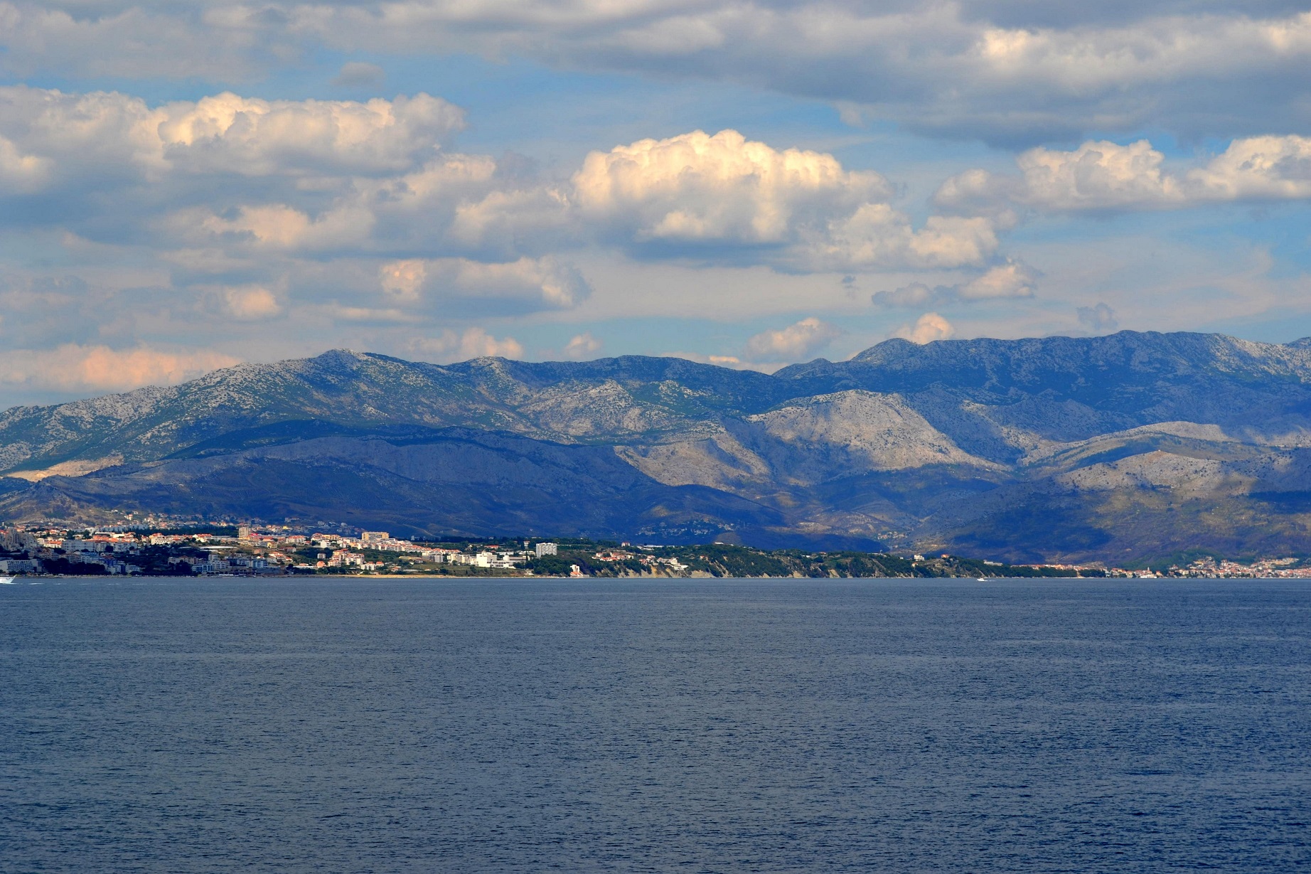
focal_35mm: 82
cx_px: 656
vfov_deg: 16.5
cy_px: 437
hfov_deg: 24.6
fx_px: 3004
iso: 100
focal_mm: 55
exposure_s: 1/320
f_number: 9
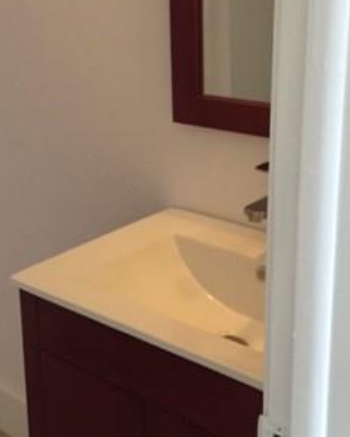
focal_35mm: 62
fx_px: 802
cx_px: 37
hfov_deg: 24.0
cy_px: 174
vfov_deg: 30.4
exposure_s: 1/30
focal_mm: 4.15
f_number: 2.2
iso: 250
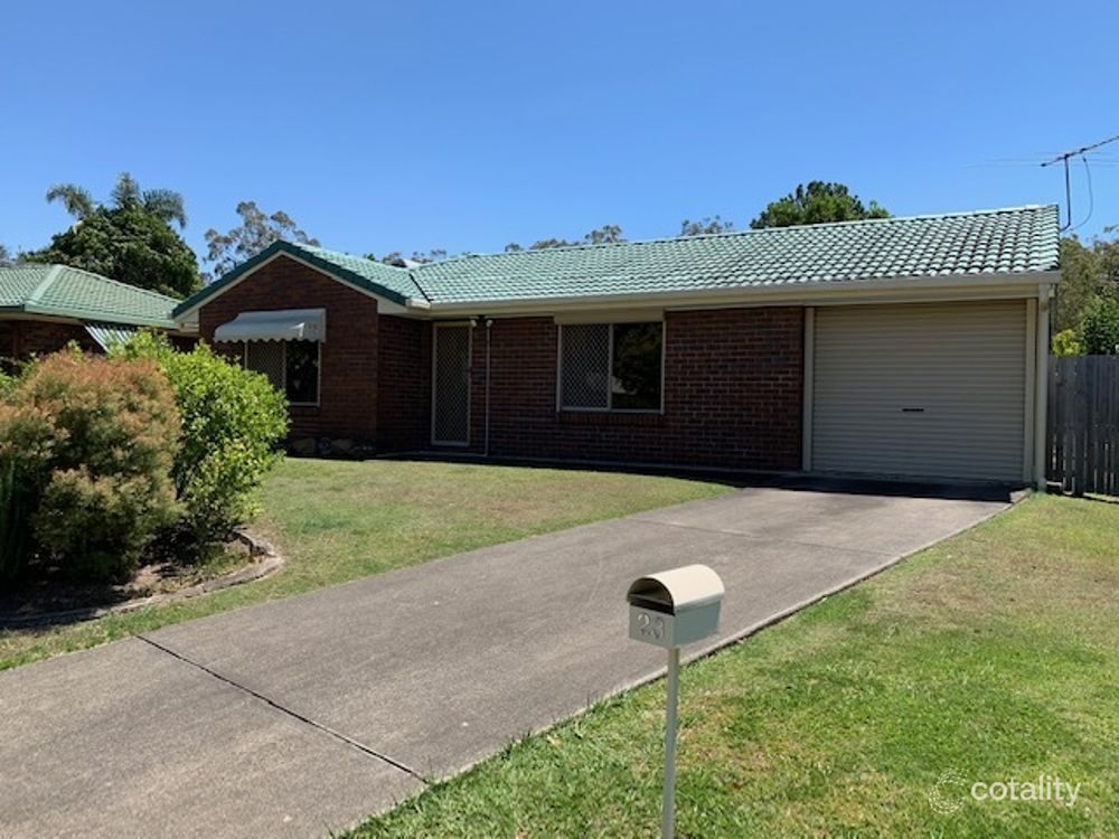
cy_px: 420
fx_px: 840
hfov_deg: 67.3
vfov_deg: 53.1
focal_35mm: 26
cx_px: 560
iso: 25
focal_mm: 4.25
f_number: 1.8
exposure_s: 1/1880
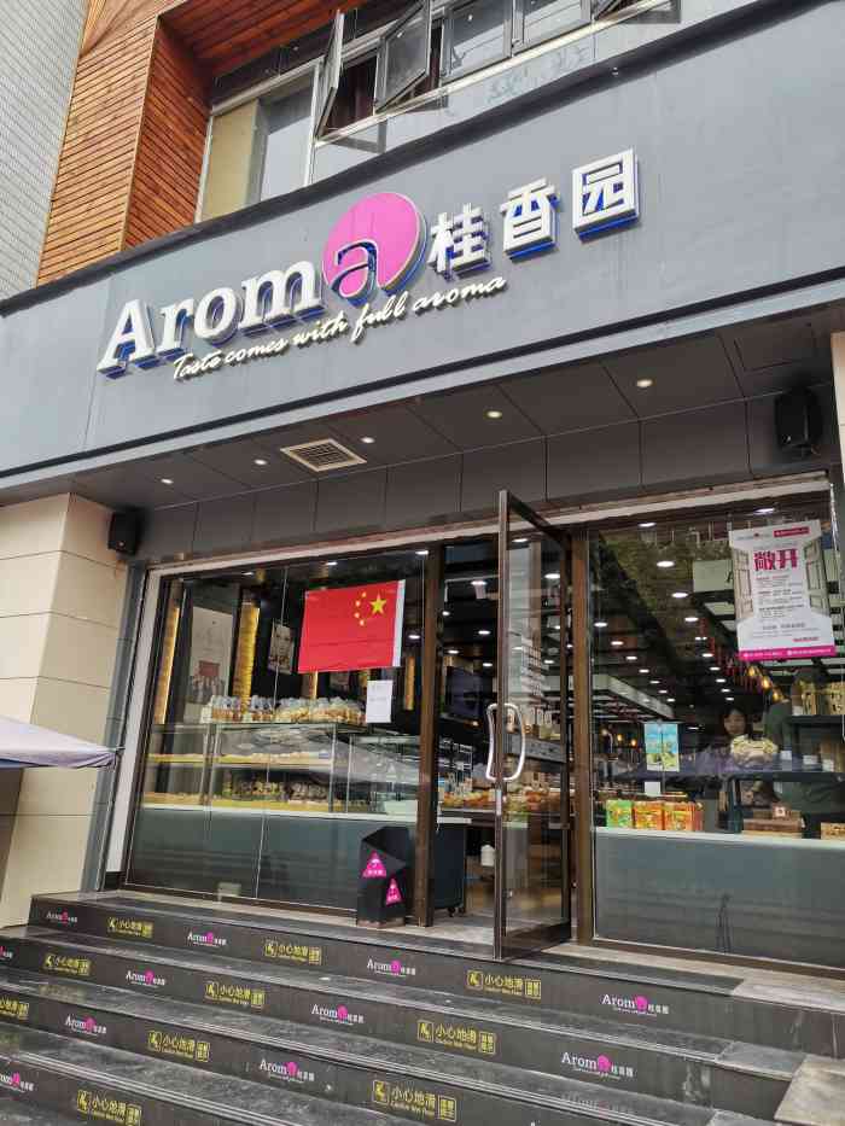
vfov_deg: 67.3
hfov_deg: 53.1
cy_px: 563
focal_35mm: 26
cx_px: 422
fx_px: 846
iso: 50
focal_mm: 4.75
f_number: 1.8
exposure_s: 1/213
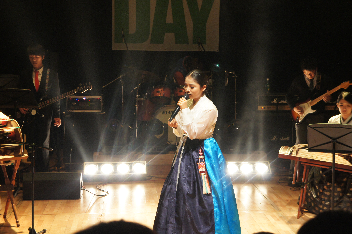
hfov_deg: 25.5
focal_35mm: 80
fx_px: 777
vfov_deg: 17.1
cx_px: 176
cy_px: 117
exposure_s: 1/40
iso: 1600
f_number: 5.6
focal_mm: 53
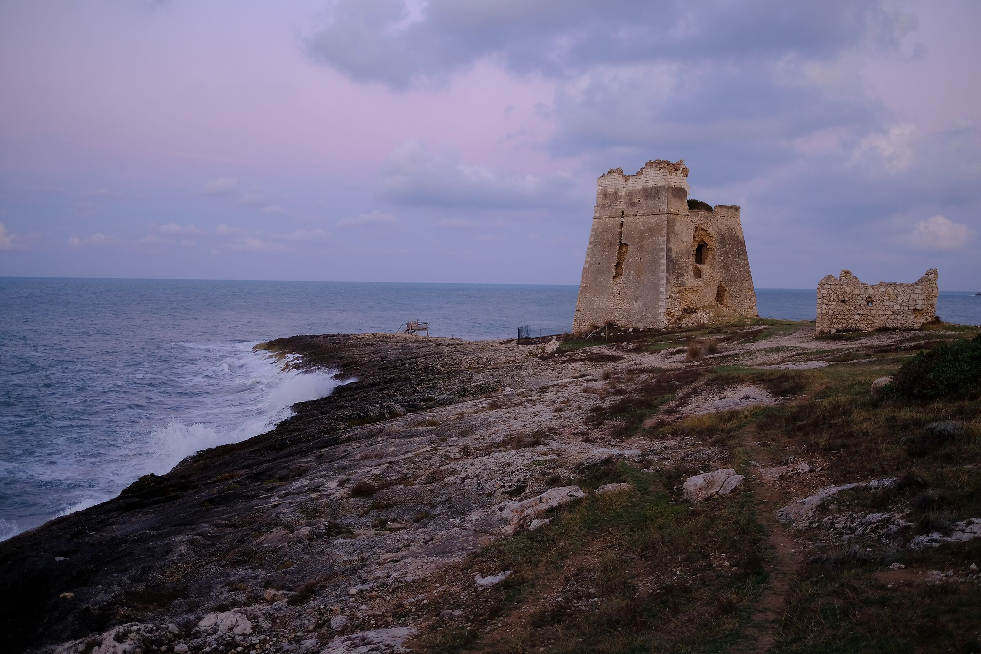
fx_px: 954
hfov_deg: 54.4
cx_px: 490
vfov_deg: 37.9
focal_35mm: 35
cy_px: 327
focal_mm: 23
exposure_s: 1/105
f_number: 1.4
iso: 200
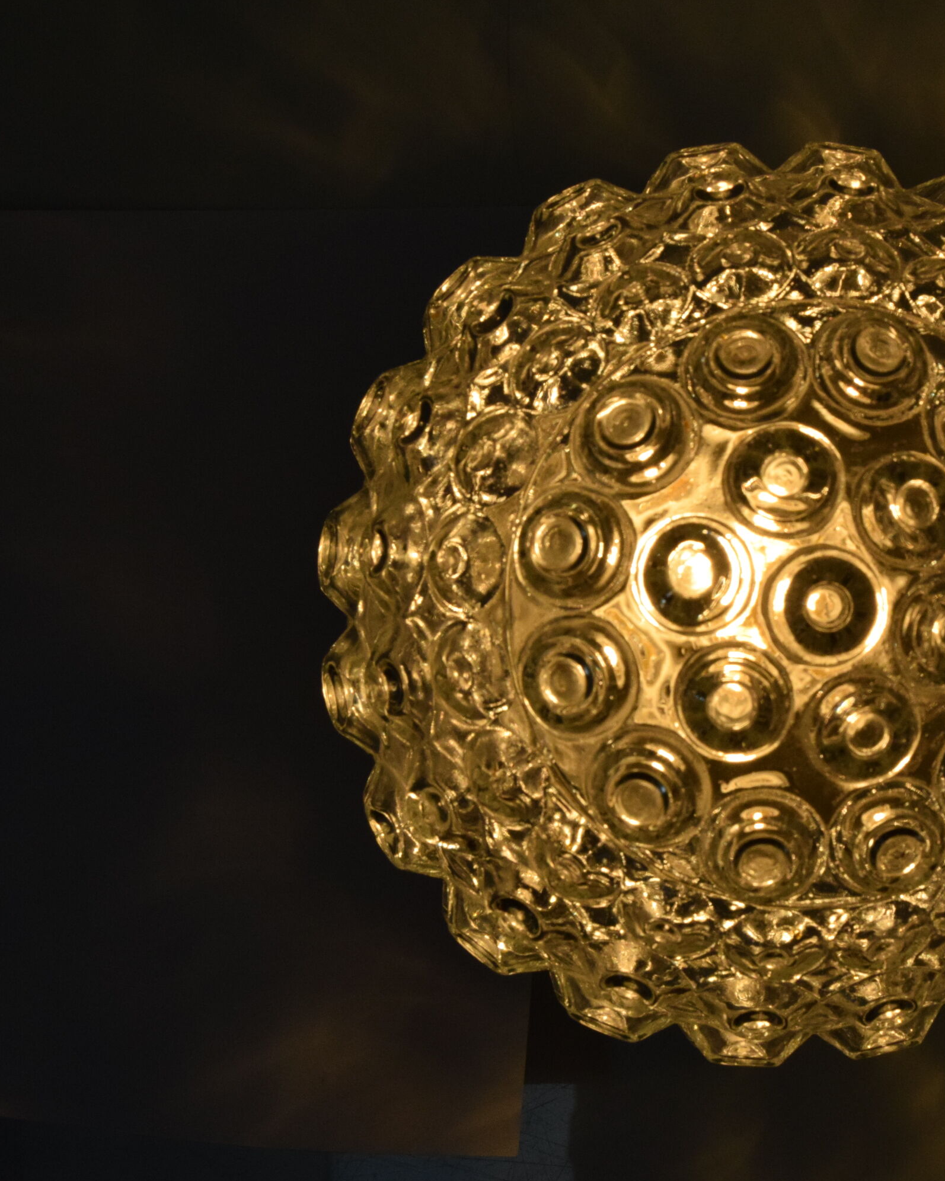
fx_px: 1923
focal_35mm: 55
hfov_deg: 26.7
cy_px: 591
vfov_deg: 34.2
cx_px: 844
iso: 1600
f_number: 14
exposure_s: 1/800
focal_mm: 26
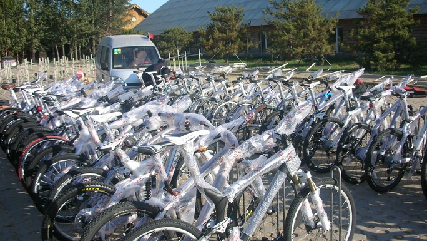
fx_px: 442
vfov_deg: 30.4
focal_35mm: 39
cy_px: 124
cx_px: 218
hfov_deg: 51.6
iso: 50
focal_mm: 5.8
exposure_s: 1/59.6
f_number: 8.5
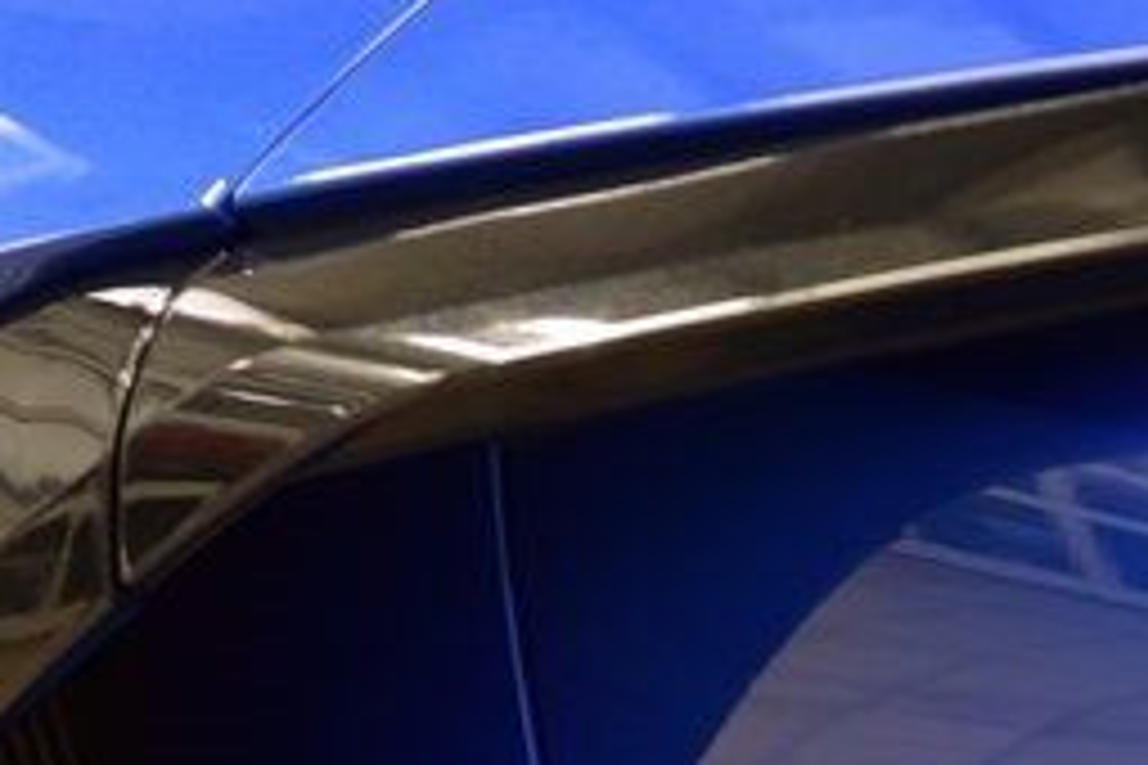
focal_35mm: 196
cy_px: 632
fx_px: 6250
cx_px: 720
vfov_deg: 7.0
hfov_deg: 10.5
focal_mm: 52
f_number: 3.5
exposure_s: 1/60
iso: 1600
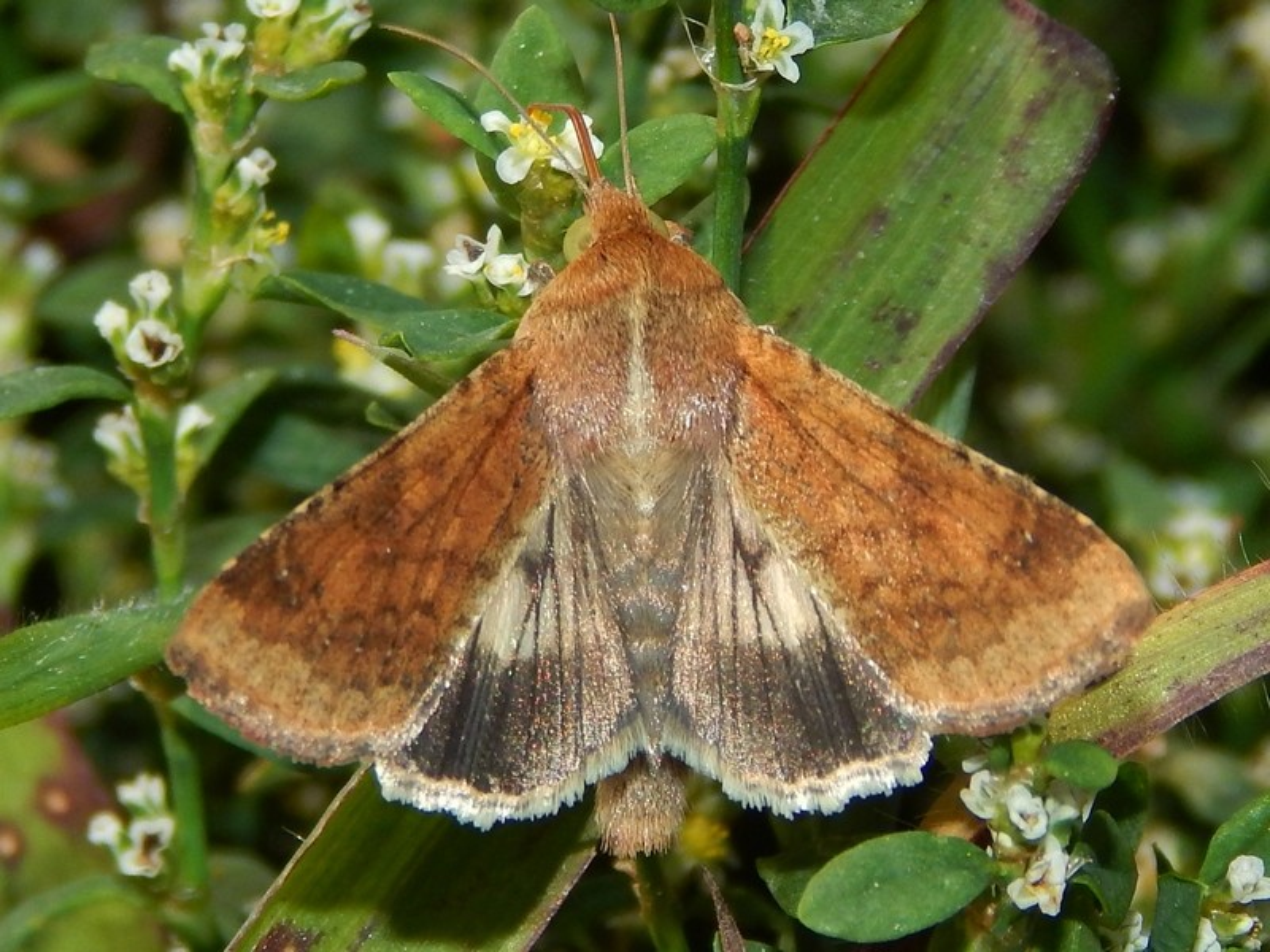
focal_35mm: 132
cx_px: 635
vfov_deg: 11.2
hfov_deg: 14.9
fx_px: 4843
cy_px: 476
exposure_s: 1/400
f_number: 9.6
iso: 125
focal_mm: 23.4
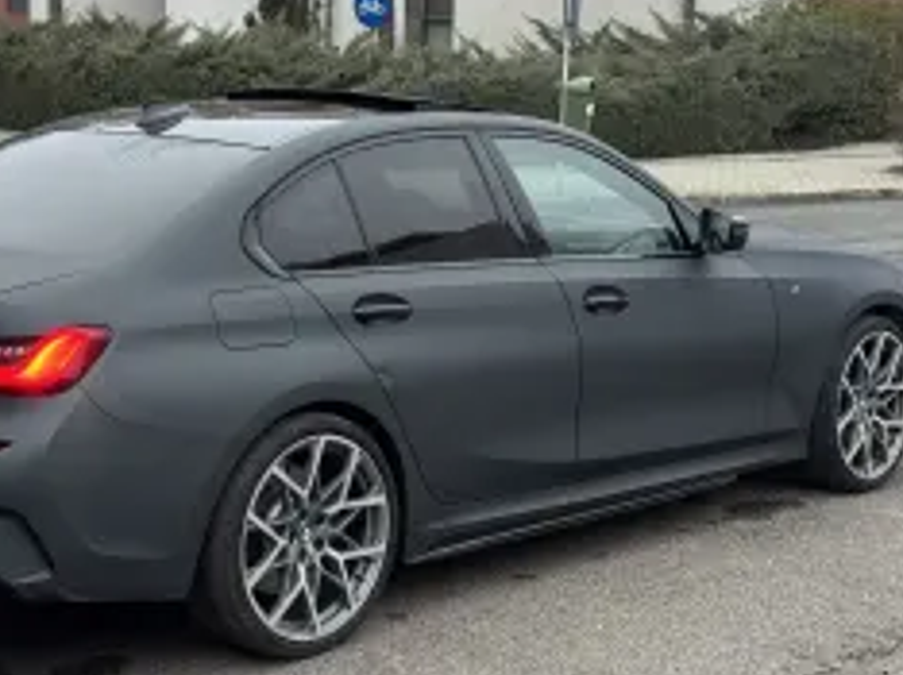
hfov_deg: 26.3
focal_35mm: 74
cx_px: 336
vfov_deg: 19.9
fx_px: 1928
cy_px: 316
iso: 250
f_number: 1.78
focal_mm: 6.76
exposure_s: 1/60
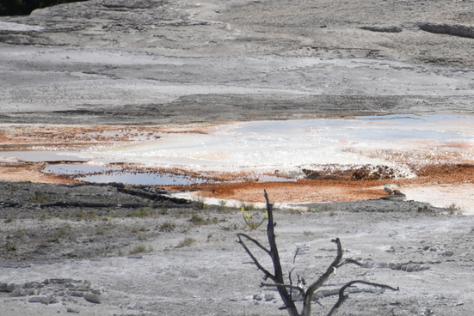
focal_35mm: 697
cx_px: 494
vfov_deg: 2.0
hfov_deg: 3.0
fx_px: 9182
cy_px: 161
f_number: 6.3
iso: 100
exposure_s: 1/640
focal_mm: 300
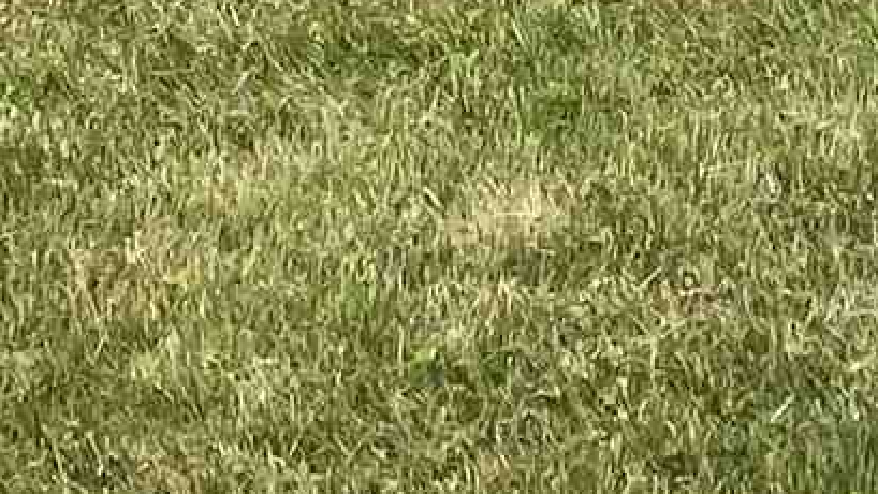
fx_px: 4959
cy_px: -1400
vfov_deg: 5.1
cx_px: 410
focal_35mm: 213
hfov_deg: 10.1
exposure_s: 1/2353
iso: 32
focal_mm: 4.2
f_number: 1.6
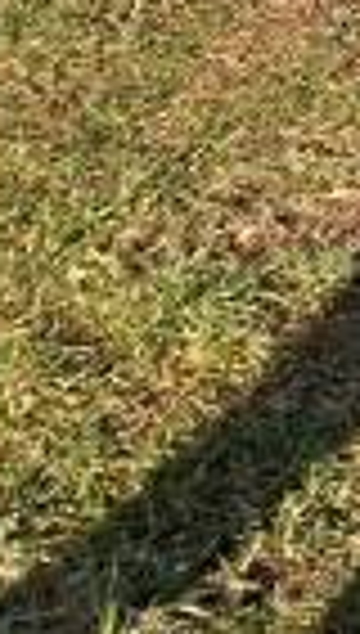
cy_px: -1048
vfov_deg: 9.1
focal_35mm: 205
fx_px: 3456
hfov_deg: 5.0
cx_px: 1670
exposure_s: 1/835
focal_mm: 4.25
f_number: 1.8
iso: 25
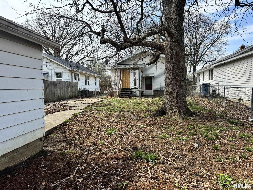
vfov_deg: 56.8
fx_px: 175
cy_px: 95
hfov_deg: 71.6
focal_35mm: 24
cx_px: 126
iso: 80
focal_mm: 6.76
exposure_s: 1/1721
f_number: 1.78
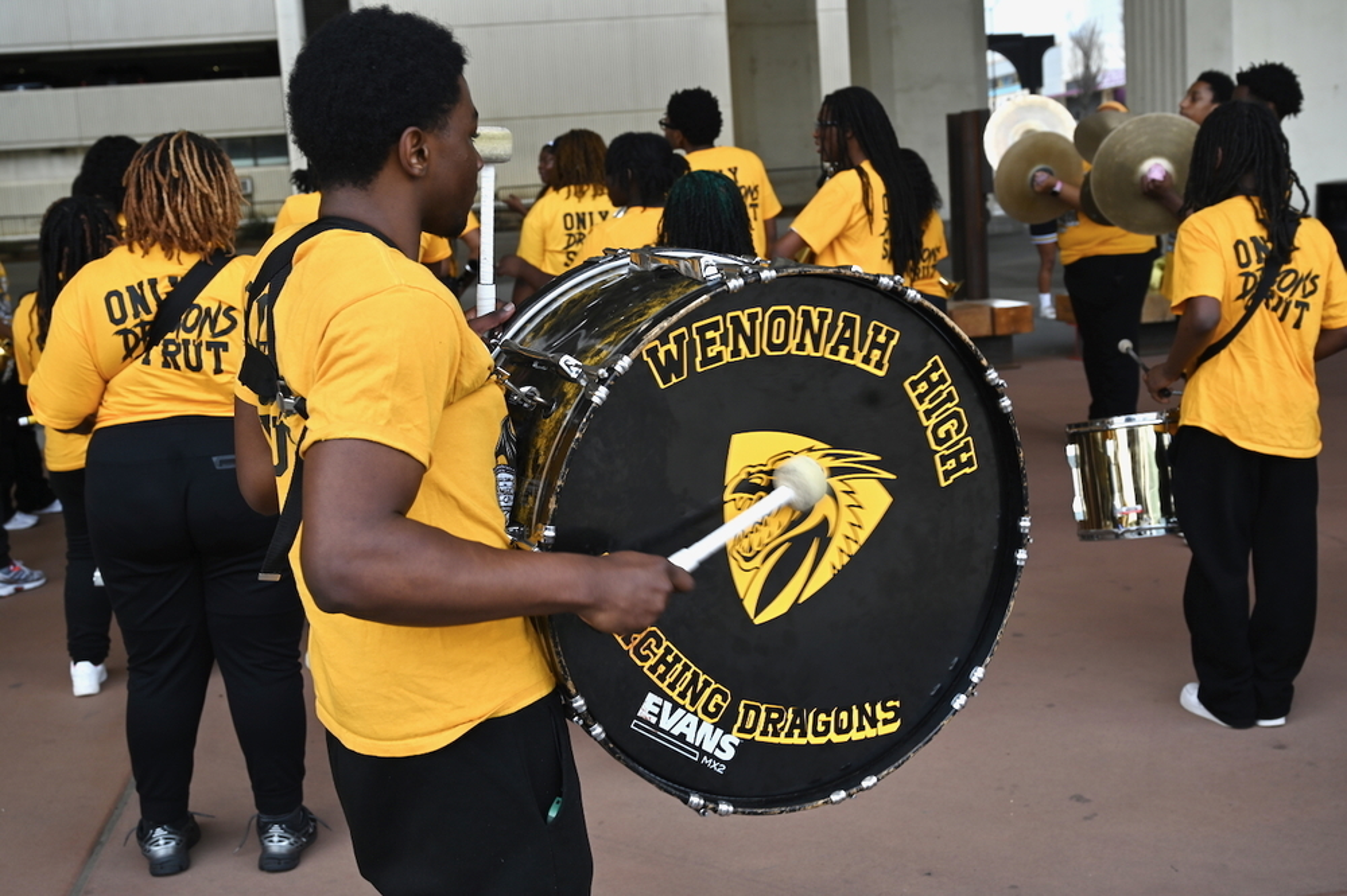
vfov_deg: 31.2
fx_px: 1608
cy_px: 448
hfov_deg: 45.4
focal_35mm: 43
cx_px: 674
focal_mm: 43
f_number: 5.6
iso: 200
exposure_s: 1/250
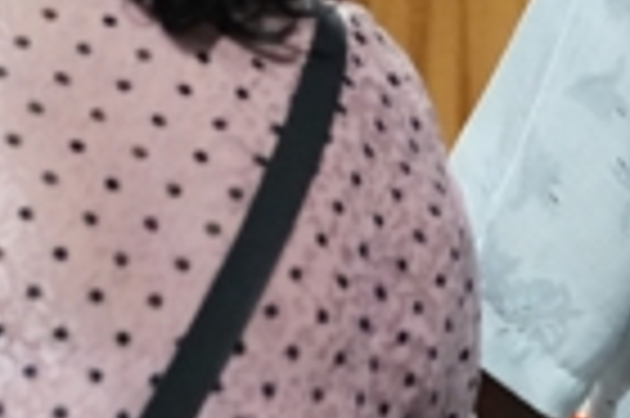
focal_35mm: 177
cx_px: -234
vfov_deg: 7.6
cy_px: -222
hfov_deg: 11.3
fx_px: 3094
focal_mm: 38
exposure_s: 1/100
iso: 10000
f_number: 2.8
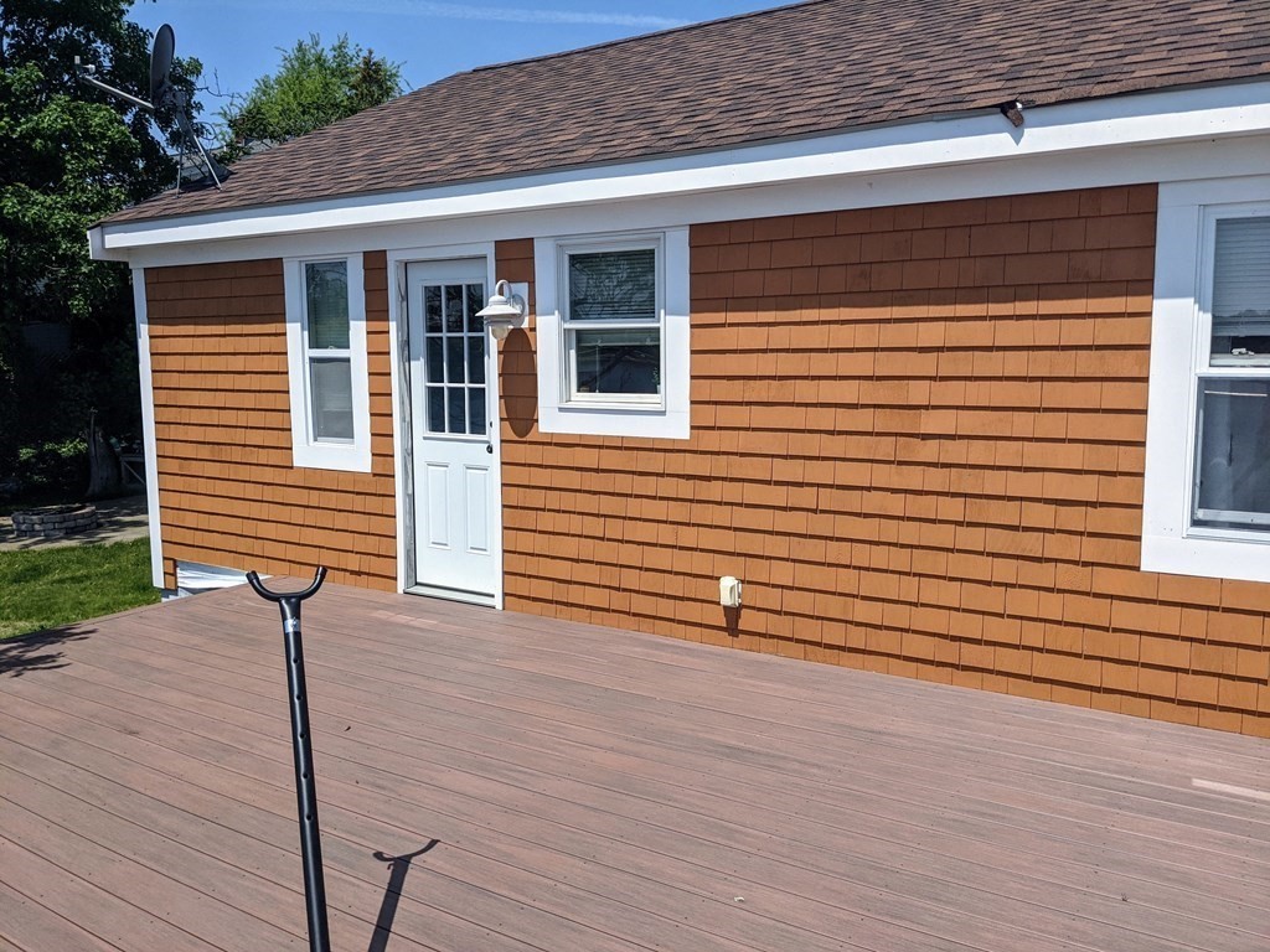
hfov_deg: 65.3
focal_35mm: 27
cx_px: 635
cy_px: 476
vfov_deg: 51.4
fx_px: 991
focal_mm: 4.38
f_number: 1.73
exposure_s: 1/5882
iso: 60
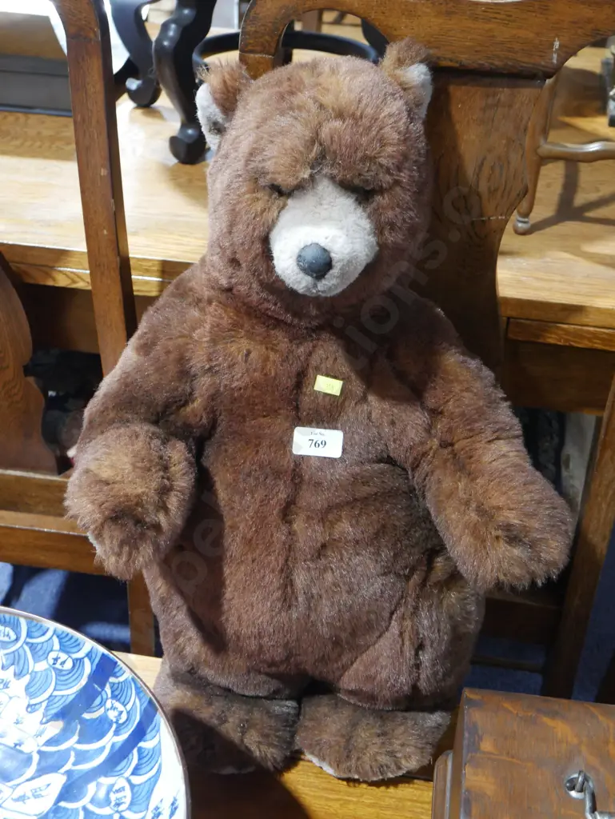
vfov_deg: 41.2
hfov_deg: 31.5
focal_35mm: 46
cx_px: 308
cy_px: 410
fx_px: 1089
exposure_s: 1/60
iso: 2000
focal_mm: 23
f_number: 5.1
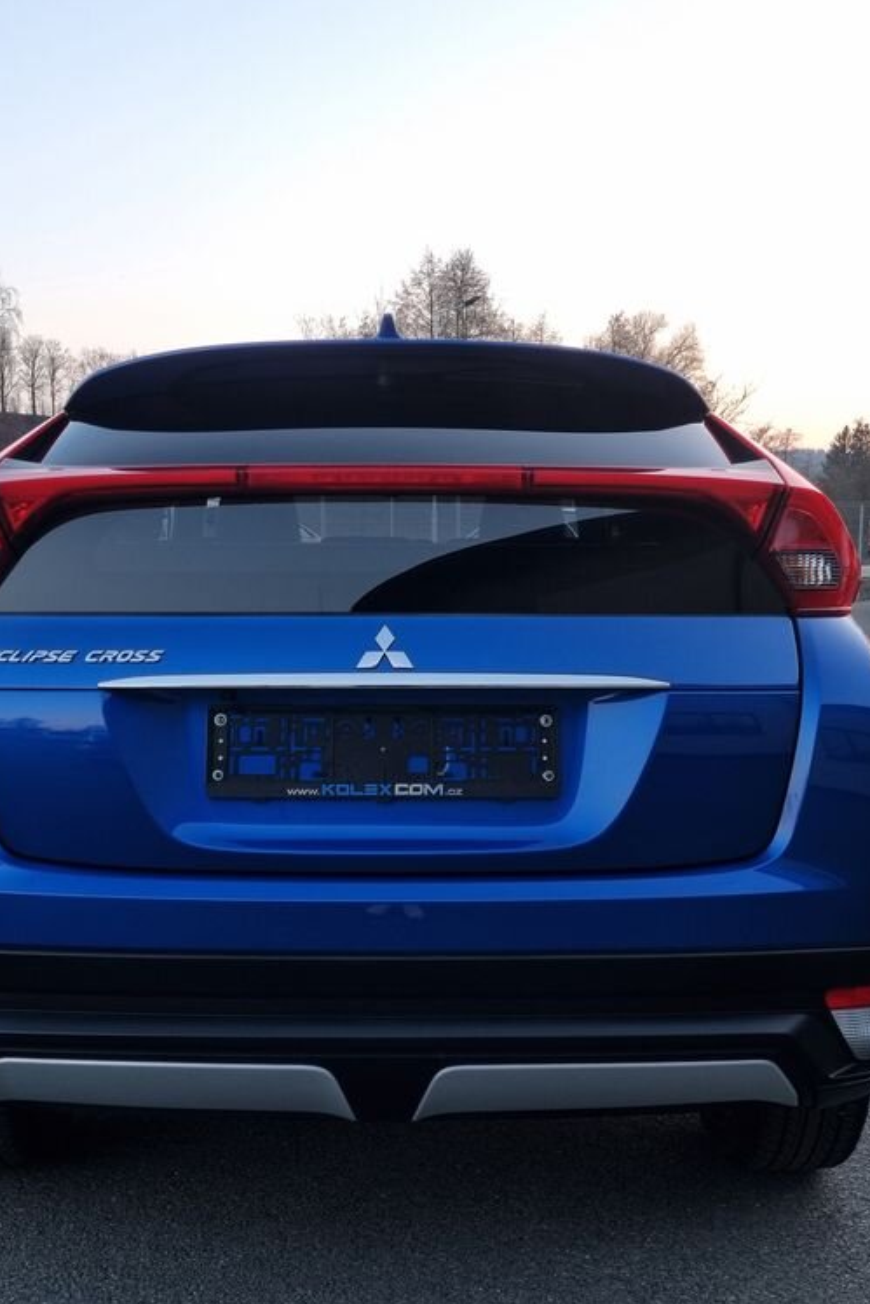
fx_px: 1341
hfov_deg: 35.9
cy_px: 662
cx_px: 404
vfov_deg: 51.9
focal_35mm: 37
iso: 50
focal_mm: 5.4
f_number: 1.8
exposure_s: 1/102
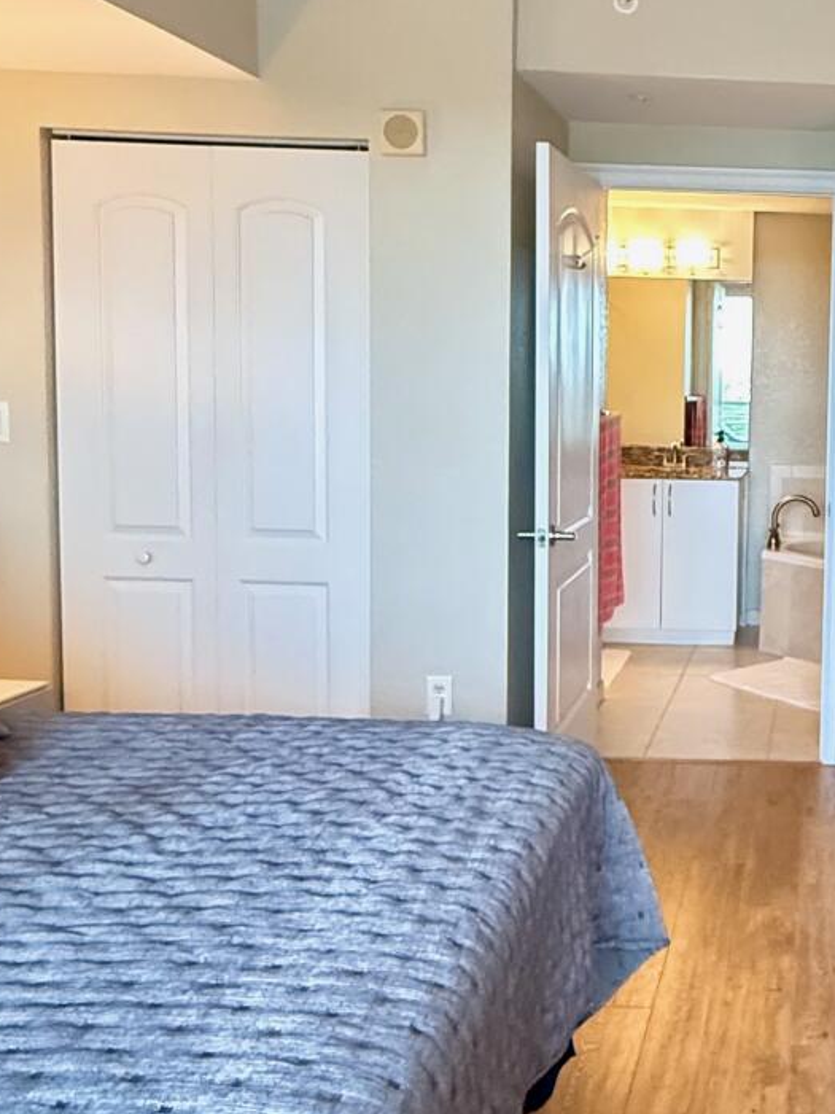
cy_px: 492
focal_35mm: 40
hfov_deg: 32.6
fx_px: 1286
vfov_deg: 46.7
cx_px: 864
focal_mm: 2.22
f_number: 2.2
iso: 800
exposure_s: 1/60
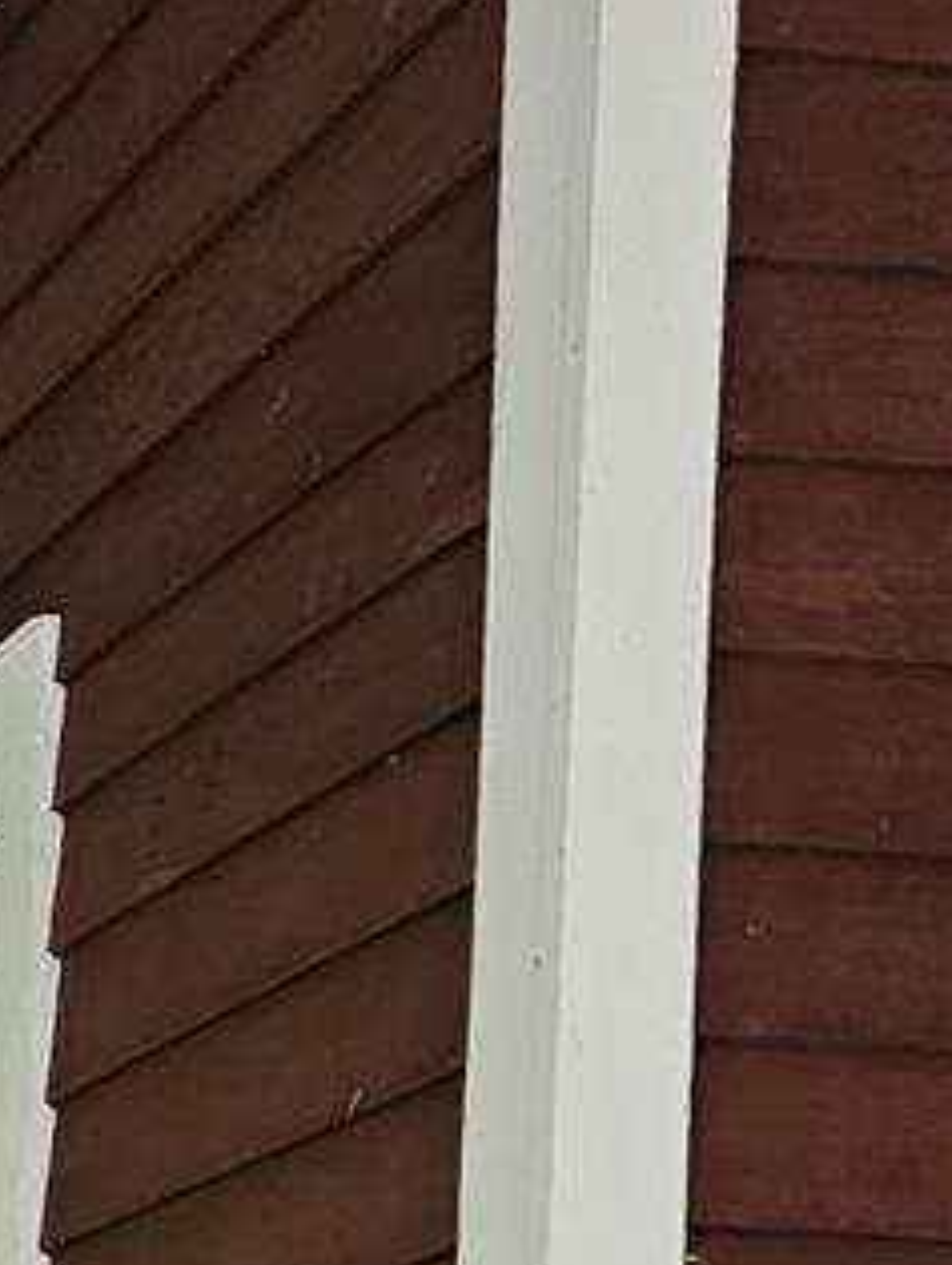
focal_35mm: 112
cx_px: -864
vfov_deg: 15.9
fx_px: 4099
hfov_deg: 12.0
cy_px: 1972
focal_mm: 5.4
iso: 125
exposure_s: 1/207
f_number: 1.8
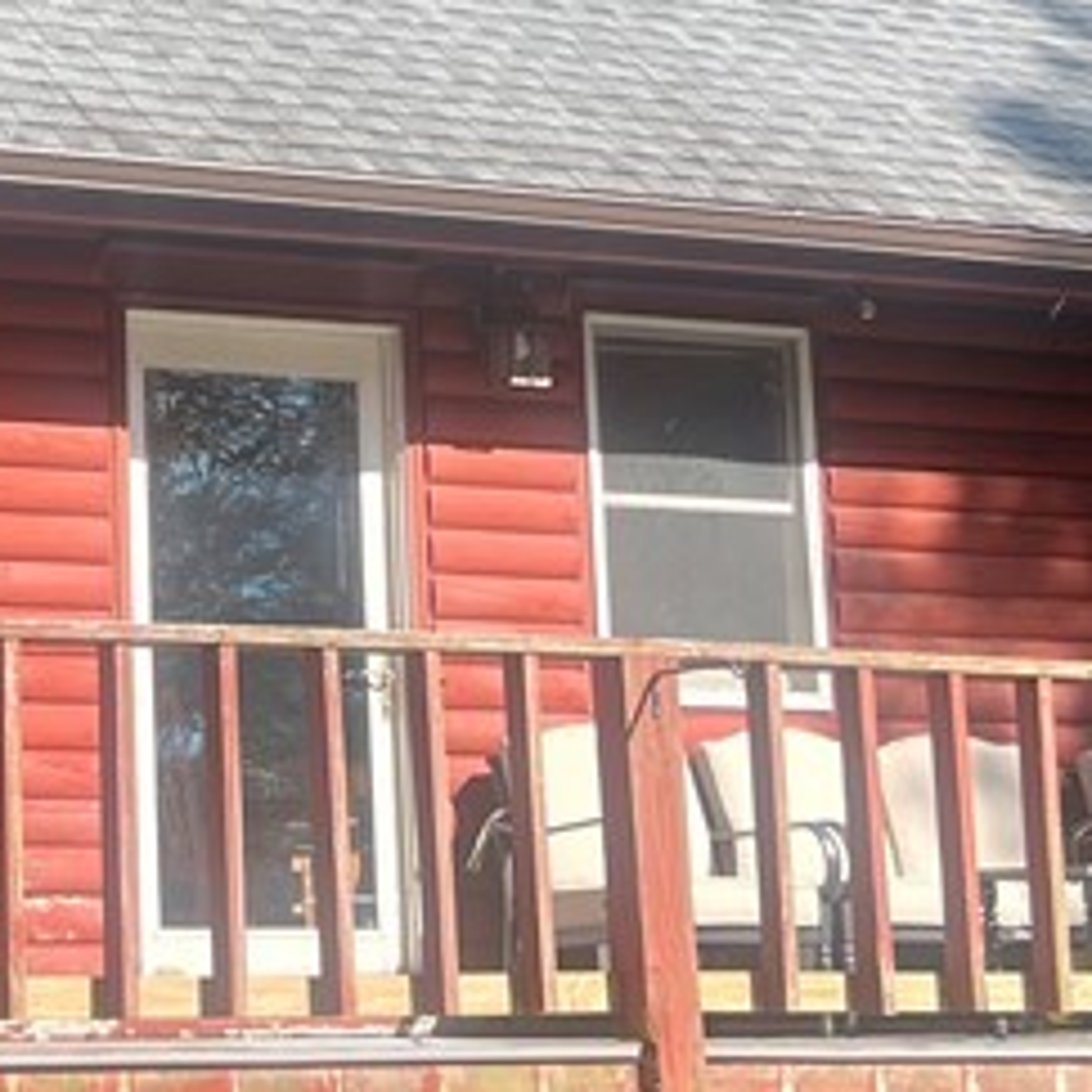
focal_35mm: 97
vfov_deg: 17.9
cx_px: -130
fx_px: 3462
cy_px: 346
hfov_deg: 17.3
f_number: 1.5
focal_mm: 5.7
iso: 50
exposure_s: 1/1669
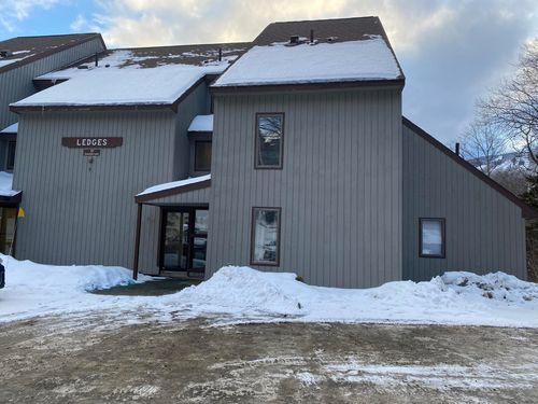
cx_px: 269
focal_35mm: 26
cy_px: 202
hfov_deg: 67.3
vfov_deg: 53.1
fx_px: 404
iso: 32
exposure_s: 1/412
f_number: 1.8
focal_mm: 4.25
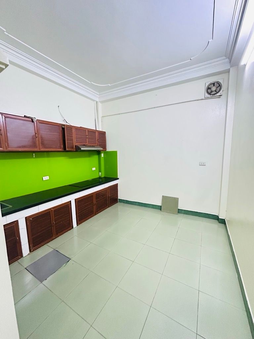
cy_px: 170
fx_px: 137
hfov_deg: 85.7
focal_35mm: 14
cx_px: 127
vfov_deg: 102.1
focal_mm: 2.22
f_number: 2.2
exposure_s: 1/50
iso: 500
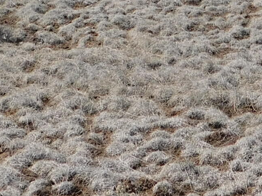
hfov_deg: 11.7
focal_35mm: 167
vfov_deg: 8.4
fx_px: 1264
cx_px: 274
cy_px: -203
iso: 125
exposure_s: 1/400
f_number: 7
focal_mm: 6.3
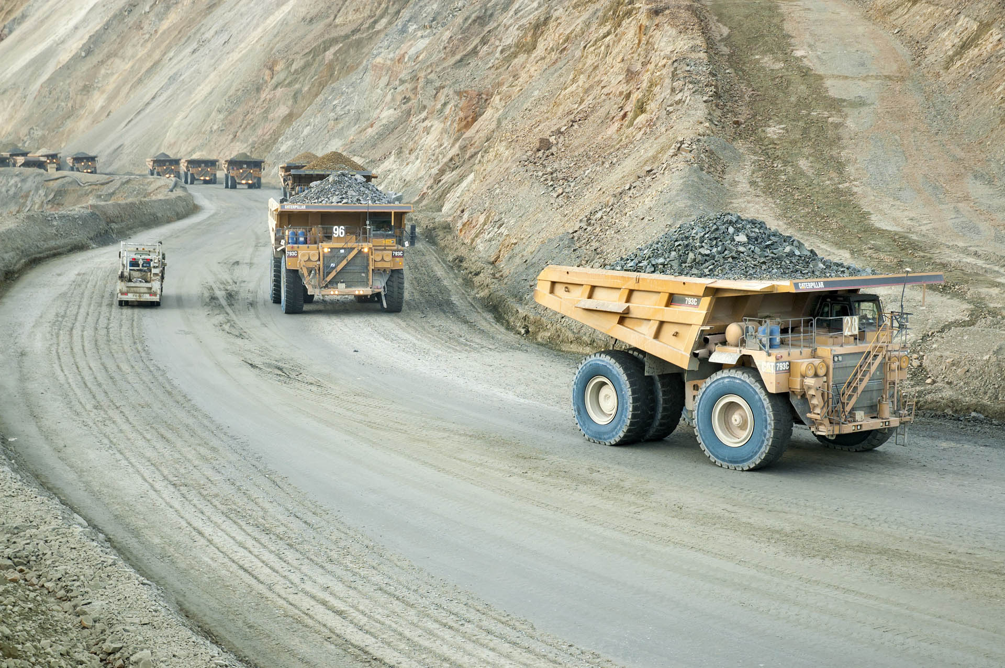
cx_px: 502
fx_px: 1841
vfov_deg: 20.6
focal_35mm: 66
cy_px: 334
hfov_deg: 30.5
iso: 200
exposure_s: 1/320
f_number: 4.5
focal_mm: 44
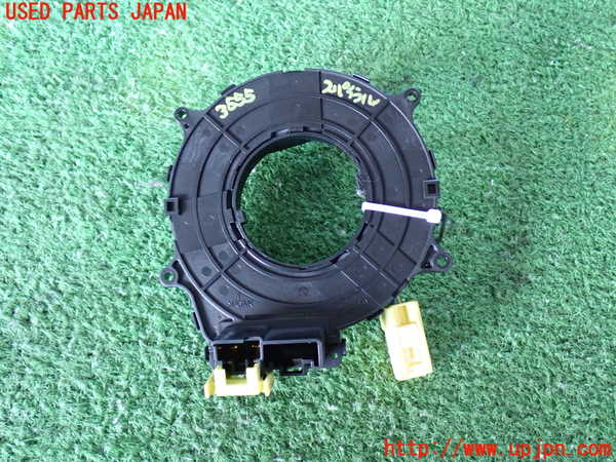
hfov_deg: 45.8
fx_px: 730
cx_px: 308
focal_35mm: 41
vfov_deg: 35.1
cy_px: 231
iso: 800
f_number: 2.8
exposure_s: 1/25
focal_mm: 7.31
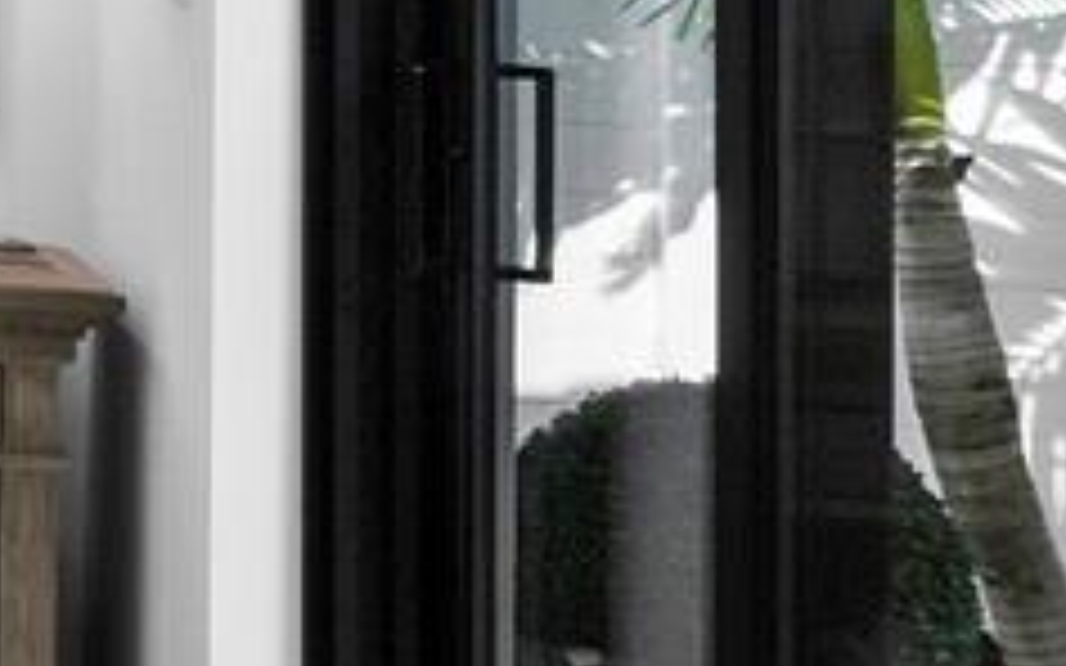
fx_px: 2905
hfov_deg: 13.1
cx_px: -1732
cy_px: -158
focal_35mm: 100
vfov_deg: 12.7
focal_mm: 7
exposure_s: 1/6
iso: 320
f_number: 11
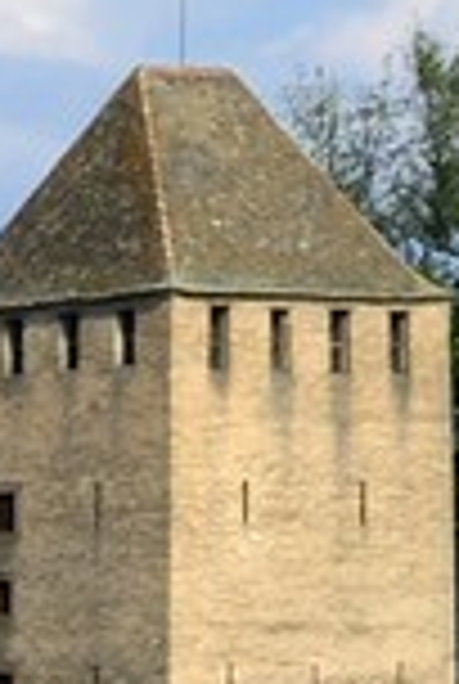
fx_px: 5197
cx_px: -2354
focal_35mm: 273
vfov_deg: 7.4
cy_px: 1053
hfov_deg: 4.1
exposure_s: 1/500
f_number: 10
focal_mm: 26
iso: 200
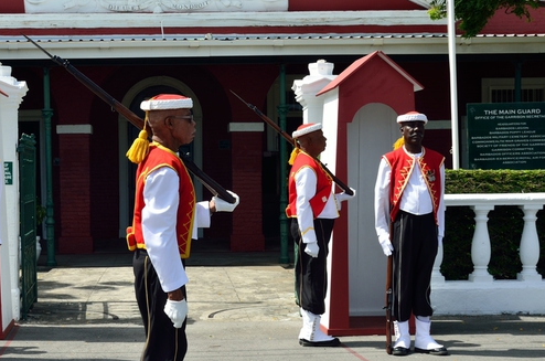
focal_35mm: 68
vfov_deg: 19.9
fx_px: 1027
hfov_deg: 29.6
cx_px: 192
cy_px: 185
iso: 100
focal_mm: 32
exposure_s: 1/200
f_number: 9
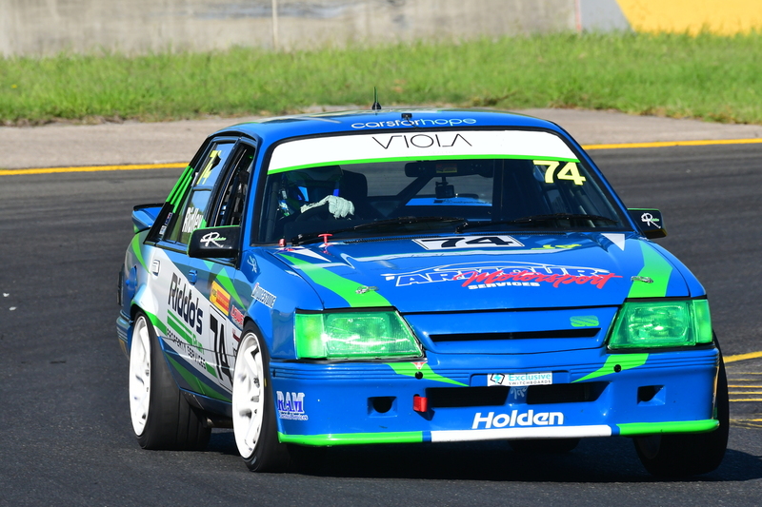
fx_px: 13331
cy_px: 254
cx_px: 381
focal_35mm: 630
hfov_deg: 3.3
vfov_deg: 2.2
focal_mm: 420
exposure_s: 1/640
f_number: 11
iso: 500
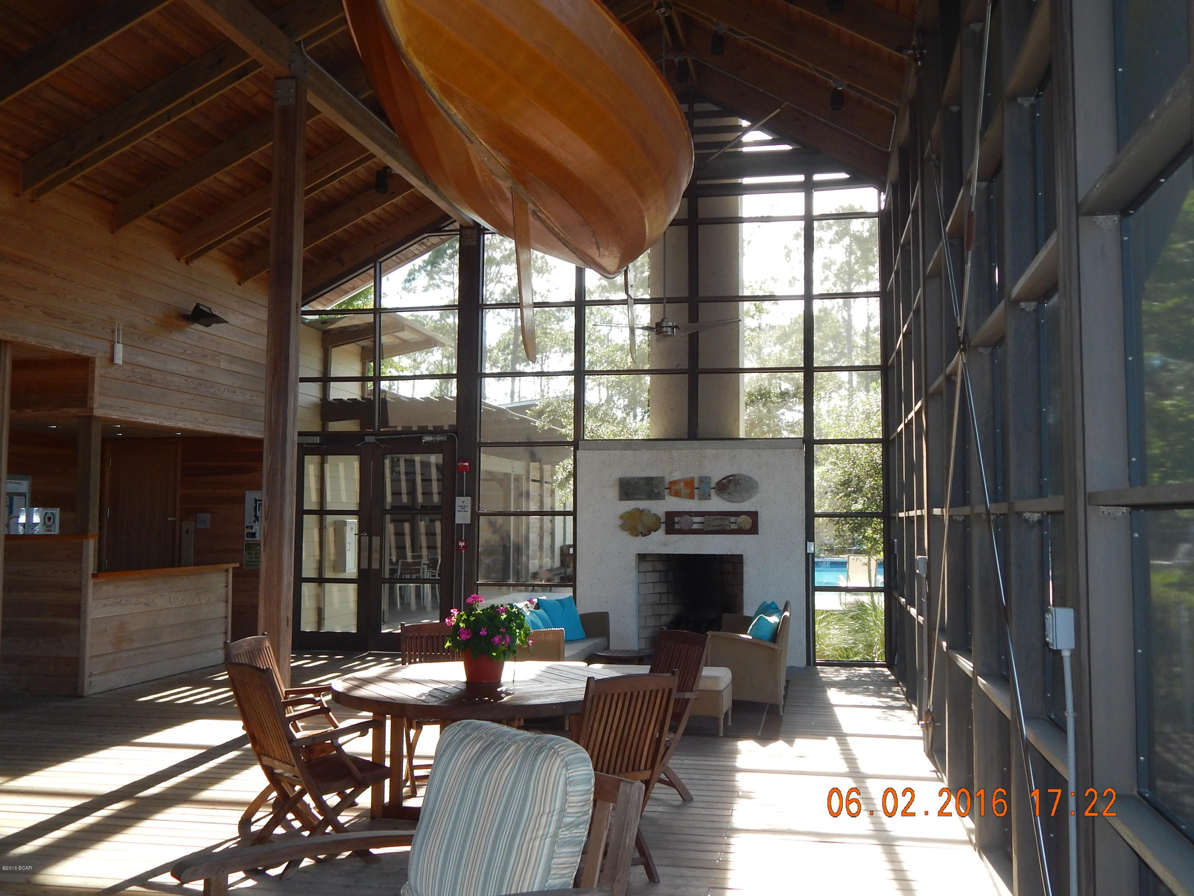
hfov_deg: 52.6
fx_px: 1207
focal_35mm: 35
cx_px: 597
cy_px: 448
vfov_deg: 40.7
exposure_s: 1/200
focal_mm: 6.1
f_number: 3.3
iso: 180
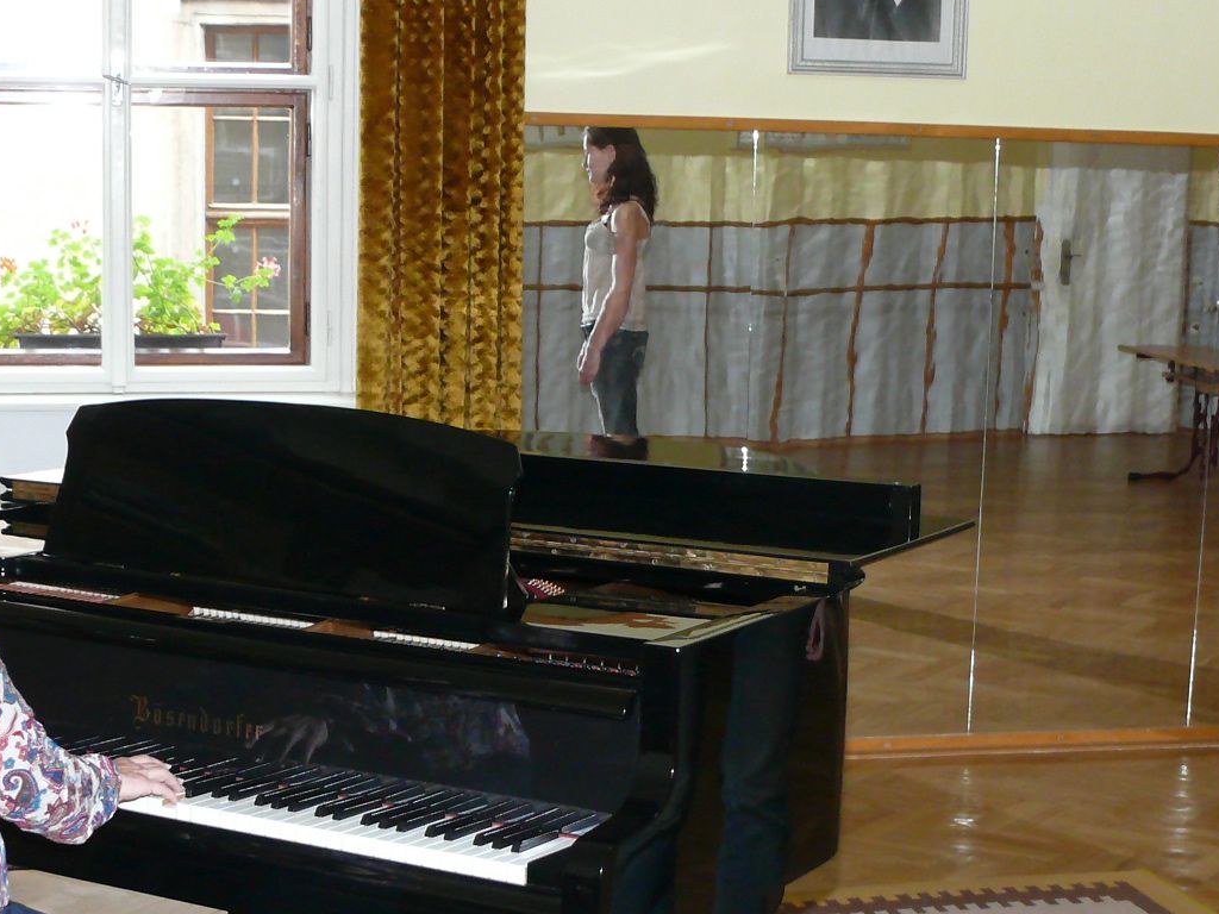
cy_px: 666
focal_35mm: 70
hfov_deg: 27.8
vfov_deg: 20.9
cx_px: 617
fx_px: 2465
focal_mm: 7.4
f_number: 2.8
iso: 200
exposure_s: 1/30
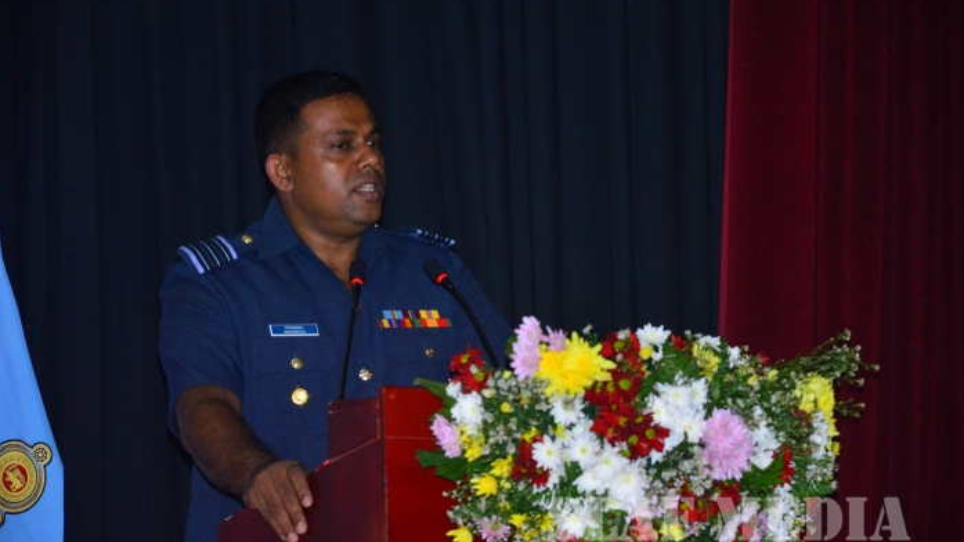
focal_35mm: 166
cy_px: 281
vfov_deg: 7.3
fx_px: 4231
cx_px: 483
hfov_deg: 13.0
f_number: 5.6
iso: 800
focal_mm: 105
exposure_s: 1/50
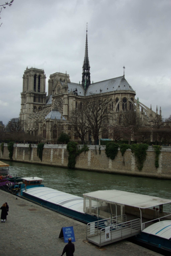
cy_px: 128
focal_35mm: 39
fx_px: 277
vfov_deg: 49.5
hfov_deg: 34.3
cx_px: 86
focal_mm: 26
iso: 100
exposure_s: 1/750
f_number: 4
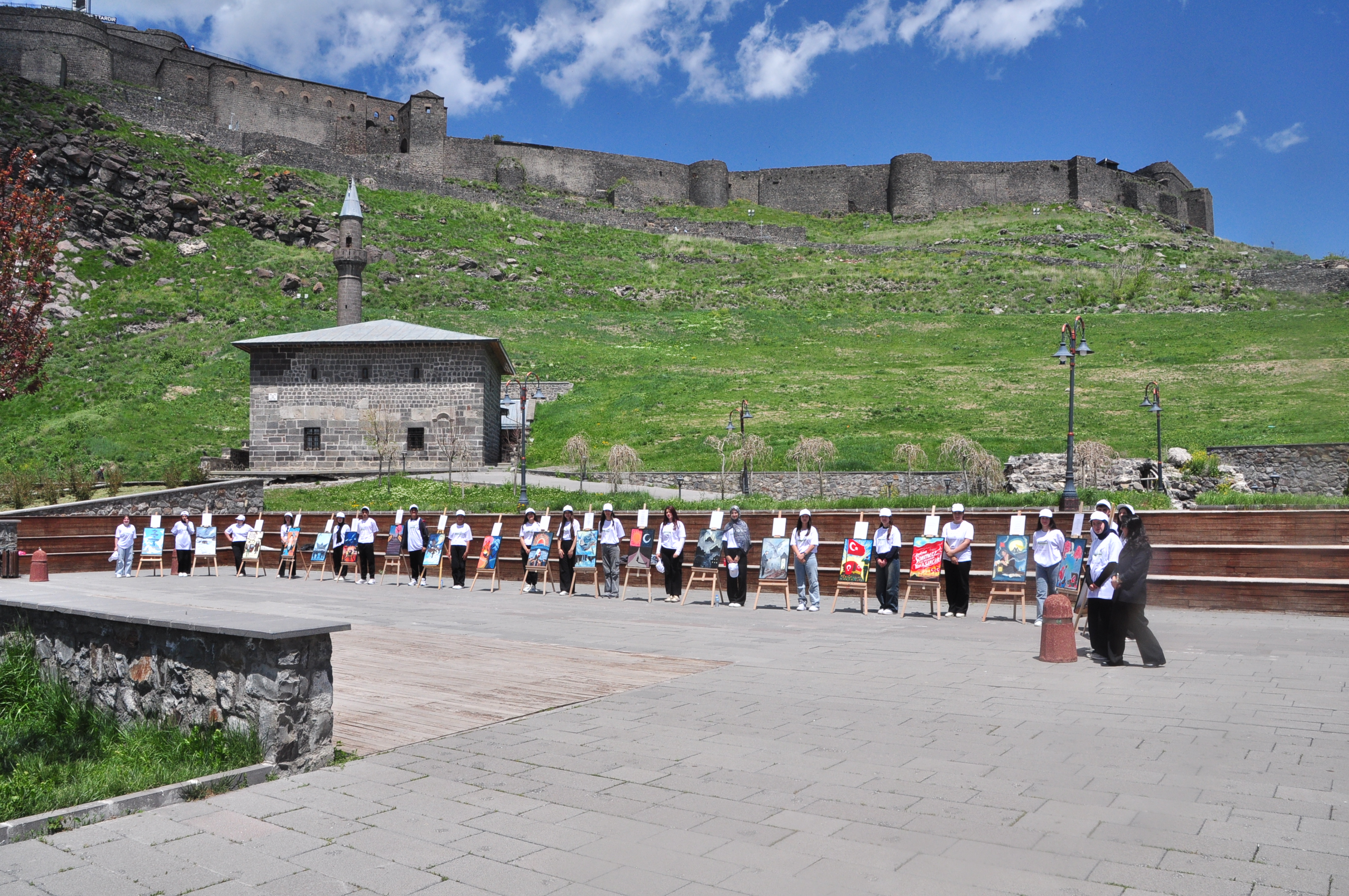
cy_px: 448
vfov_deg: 47.8
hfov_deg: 67.4
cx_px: 674
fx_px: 1011
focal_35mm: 27
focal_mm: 18
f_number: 13
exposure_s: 1/640
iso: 400
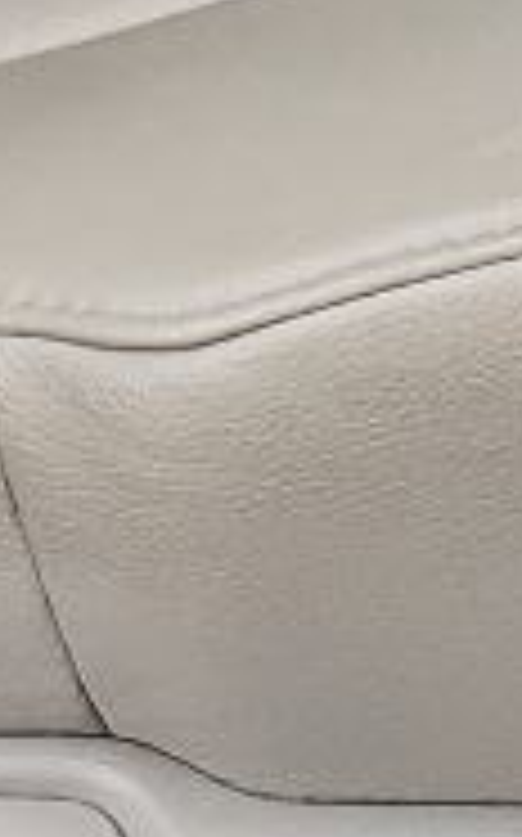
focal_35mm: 237
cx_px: -387
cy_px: -1138
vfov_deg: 8.2
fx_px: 5403
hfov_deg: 5.5
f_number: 1.5
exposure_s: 1/400
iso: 50
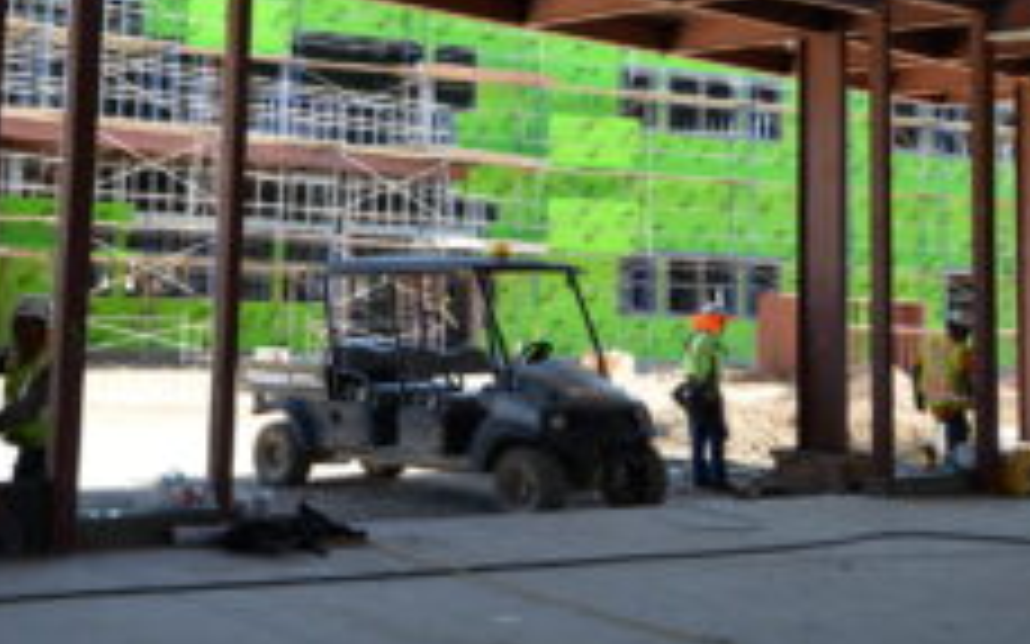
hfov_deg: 35.3
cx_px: 331
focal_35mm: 57
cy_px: 104
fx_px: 1600
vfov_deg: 22.3
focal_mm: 30
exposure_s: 1/160
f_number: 6.3
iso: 200
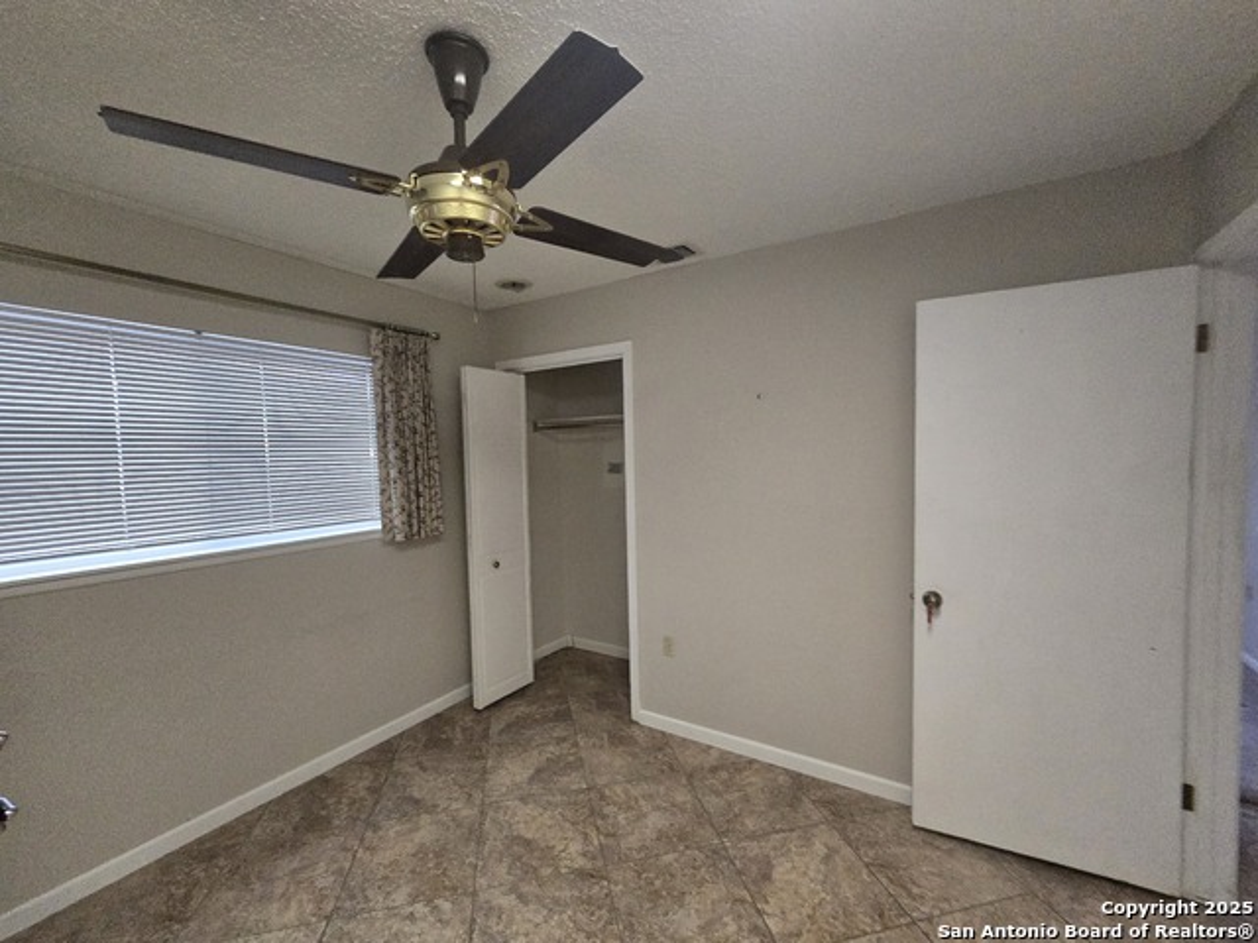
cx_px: 629
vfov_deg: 89.9
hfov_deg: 106.2
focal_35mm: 13
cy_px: 472
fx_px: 472
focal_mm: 2.2
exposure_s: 1/60
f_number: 2.2
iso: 640
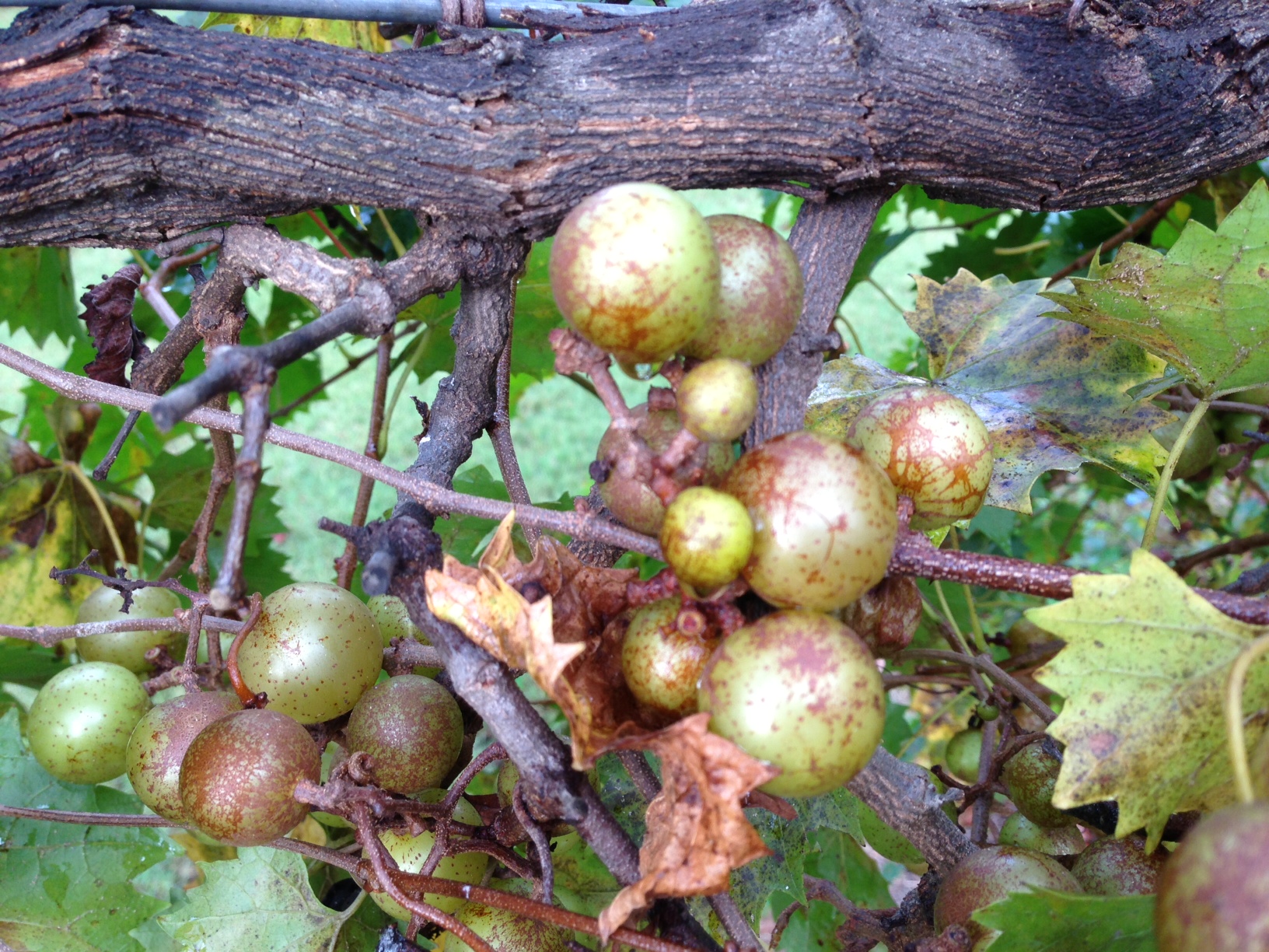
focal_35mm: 33
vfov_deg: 42.9
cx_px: 634
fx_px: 1210
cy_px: 476
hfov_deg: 55.4
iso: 64
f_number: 2.4
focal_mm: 4.13
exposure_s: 1/60
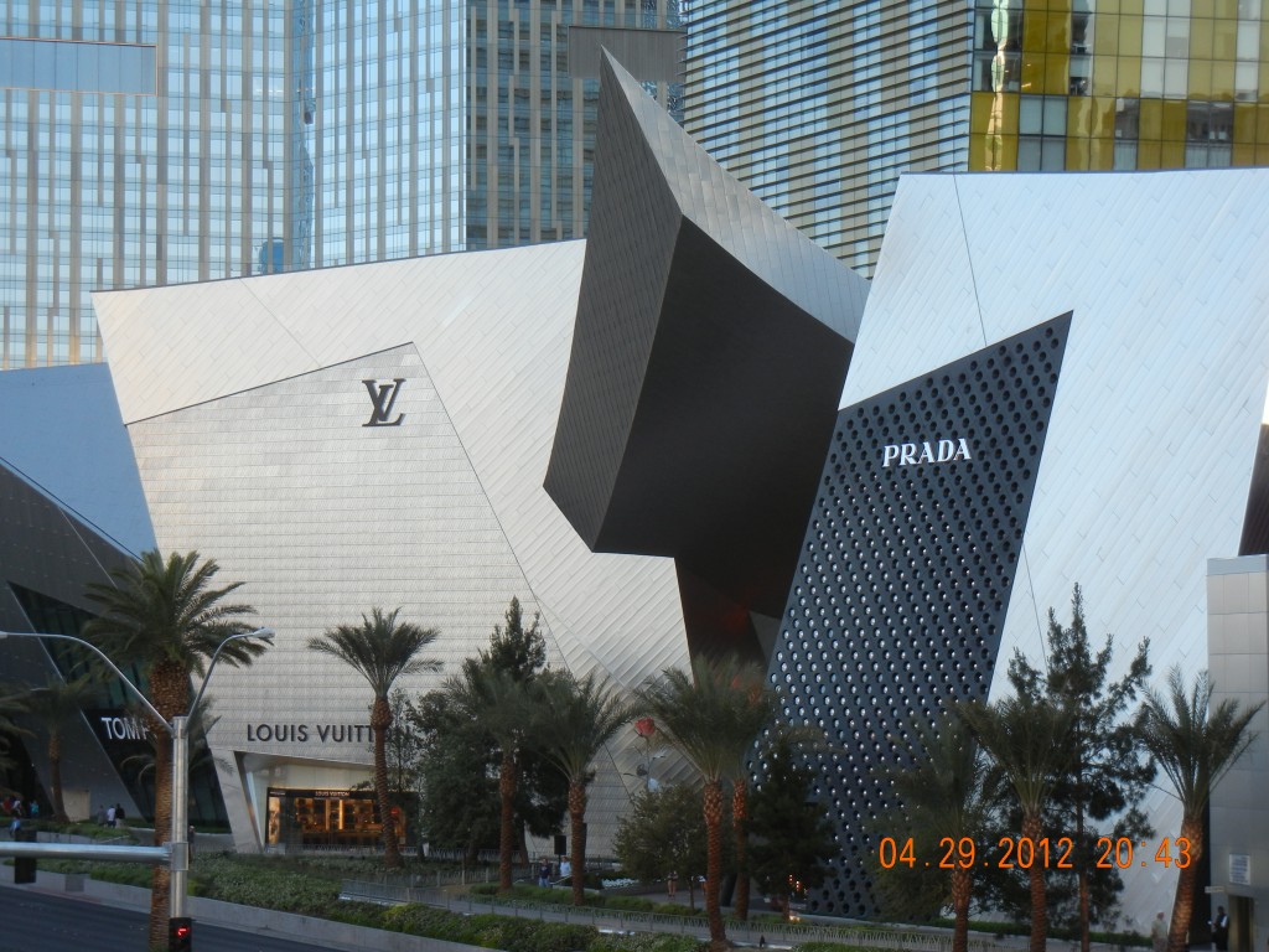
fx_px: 2823
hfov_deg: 25.3
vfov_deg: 19.1
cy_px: 476
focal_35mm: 77
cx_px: 634
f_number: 4.3
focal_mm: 13.9
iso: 160
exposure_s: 1/136
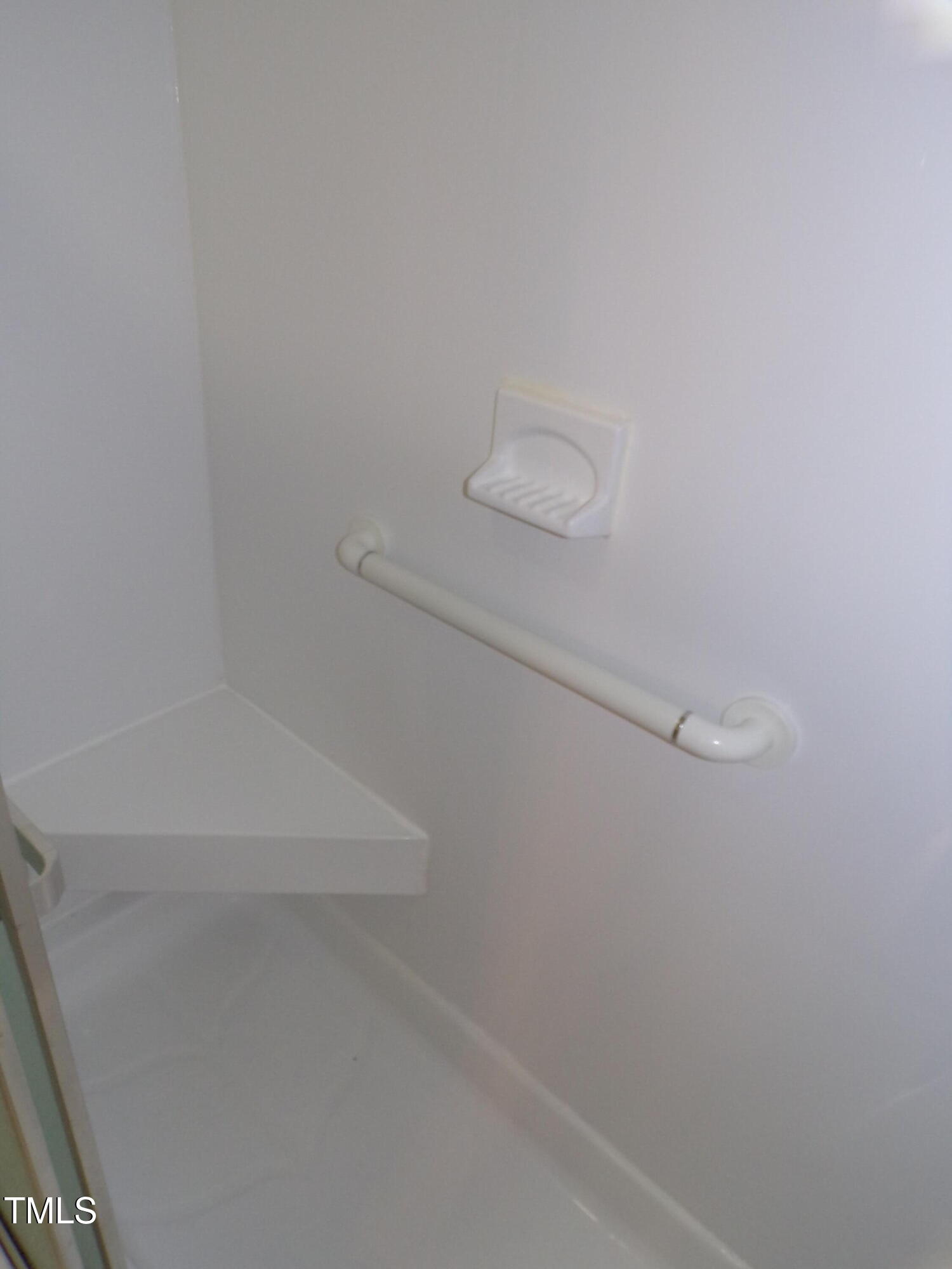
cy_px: 634
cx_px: 476
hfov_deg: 56.8
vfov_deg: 71.6
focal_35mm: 24
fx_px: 880
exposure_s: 1/34
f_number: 3
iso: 200
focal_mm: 4.3
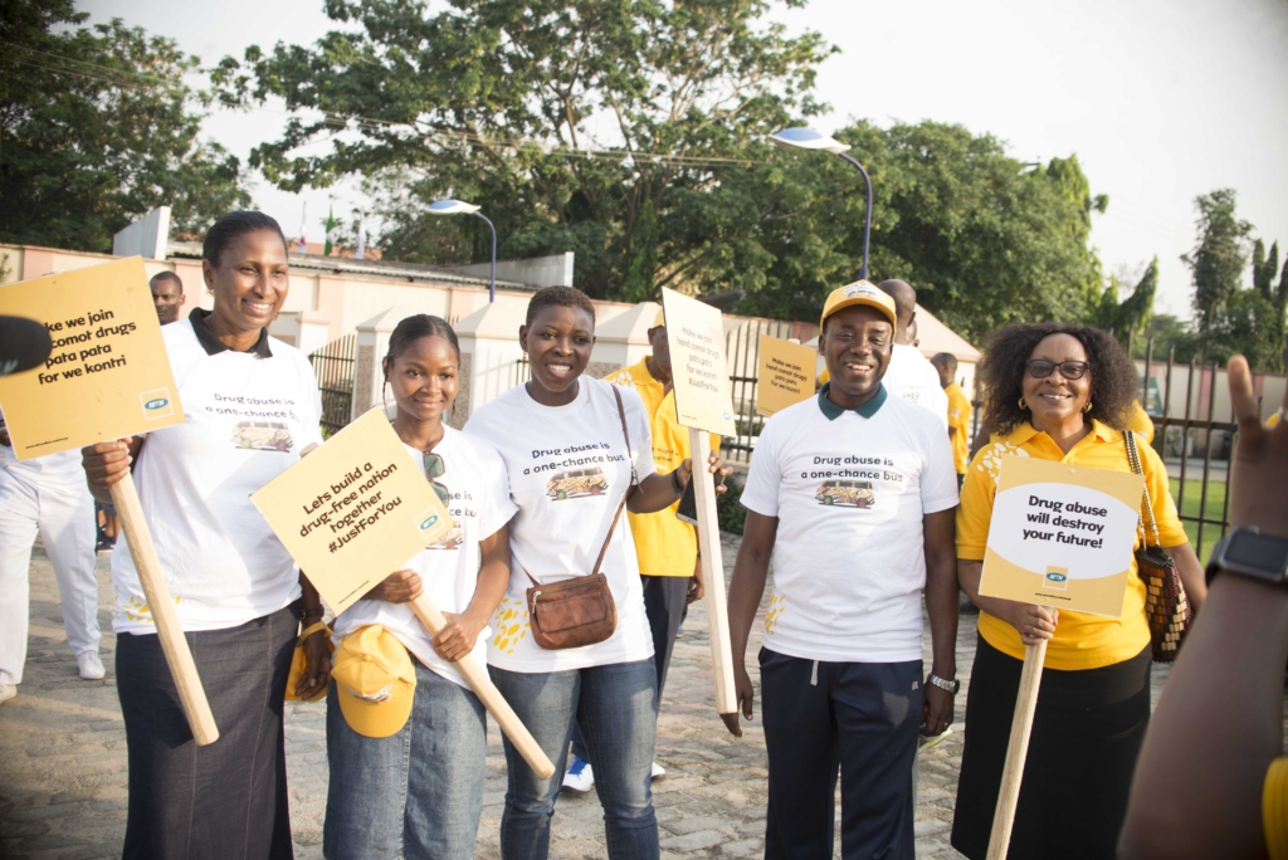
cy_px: 430
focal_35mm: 35
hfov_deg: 54.4
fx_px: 1253
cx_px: 644
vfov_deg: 37.9
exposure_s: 1/320
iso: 250
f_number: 5
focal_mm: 35
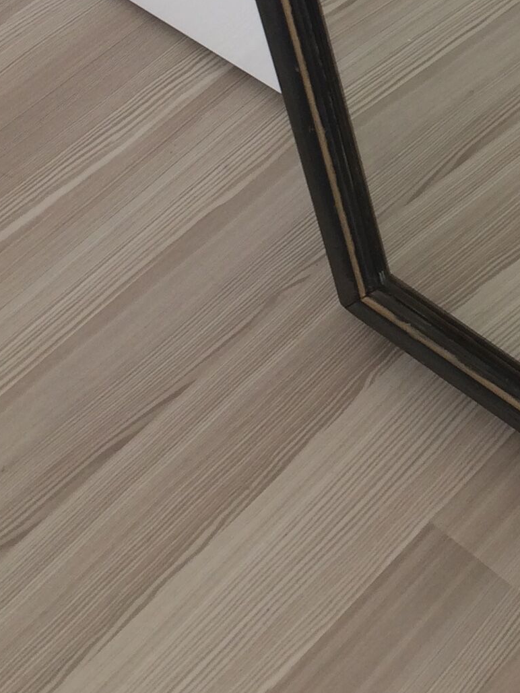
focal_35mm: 92
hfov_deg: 15.3
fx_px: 1842
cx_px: 686
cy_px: -127
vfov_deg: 20.1
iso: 32
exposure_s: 1/50
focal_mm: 4.15
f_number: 2.2
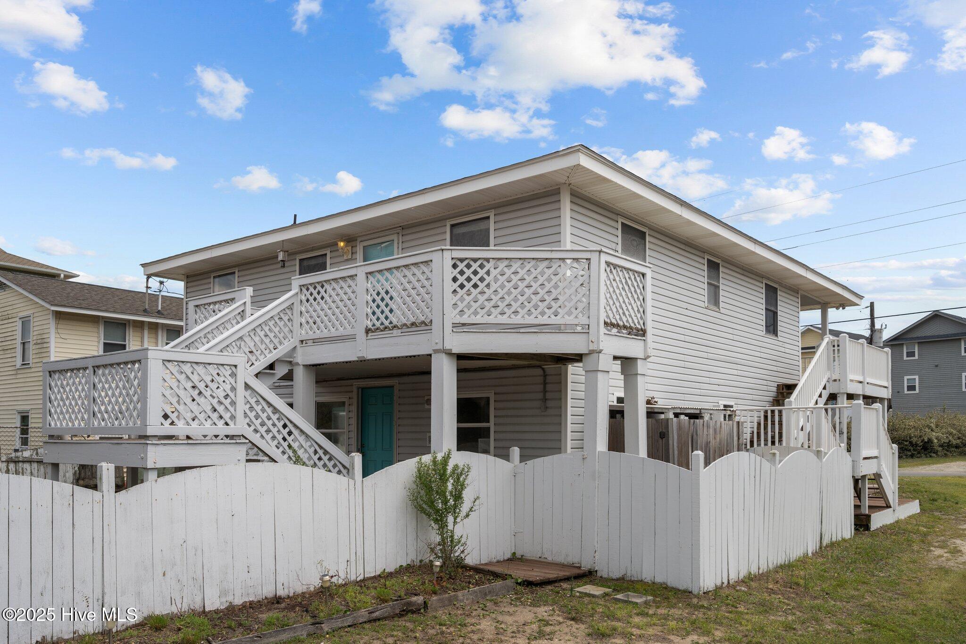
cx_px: 483
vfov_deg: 48.7
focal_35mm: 26
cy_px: 322
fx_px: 711
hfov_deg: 68.4
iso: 200
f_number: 7.1
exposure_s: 1/800
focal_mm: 26.5
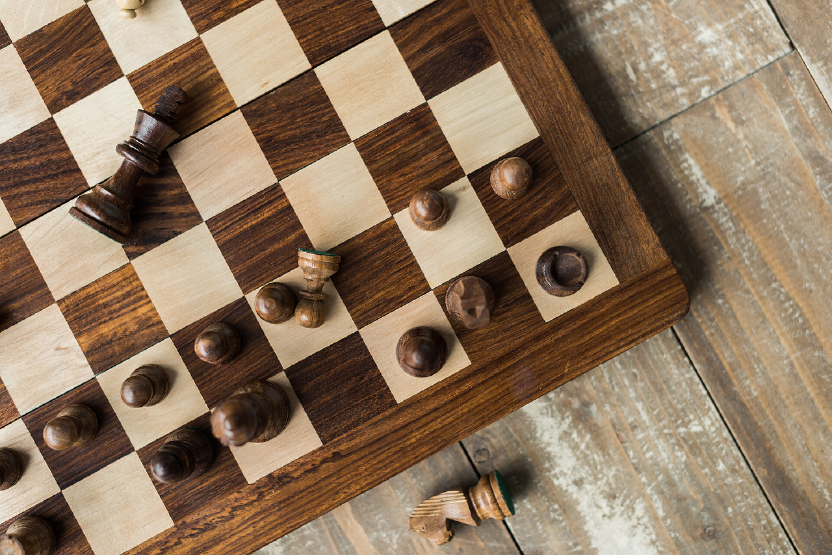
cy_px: 278
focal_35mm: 50
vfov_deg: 27.0
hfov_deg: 39.6
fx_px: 1156
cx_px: 416
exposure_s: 1/200
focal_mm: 50
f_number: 2.8
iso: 400
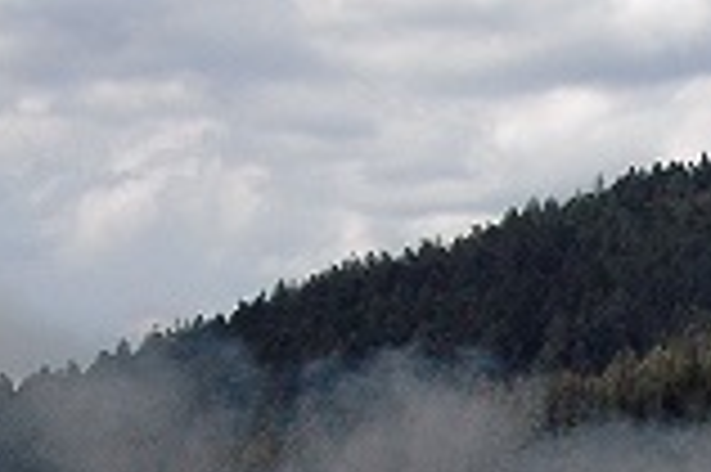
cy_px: 535
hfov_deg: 10.5
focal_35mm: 194
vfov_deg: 7.0
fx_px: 3827
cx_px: 765
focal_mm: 34
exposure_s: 1/1600
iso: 800
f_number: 8
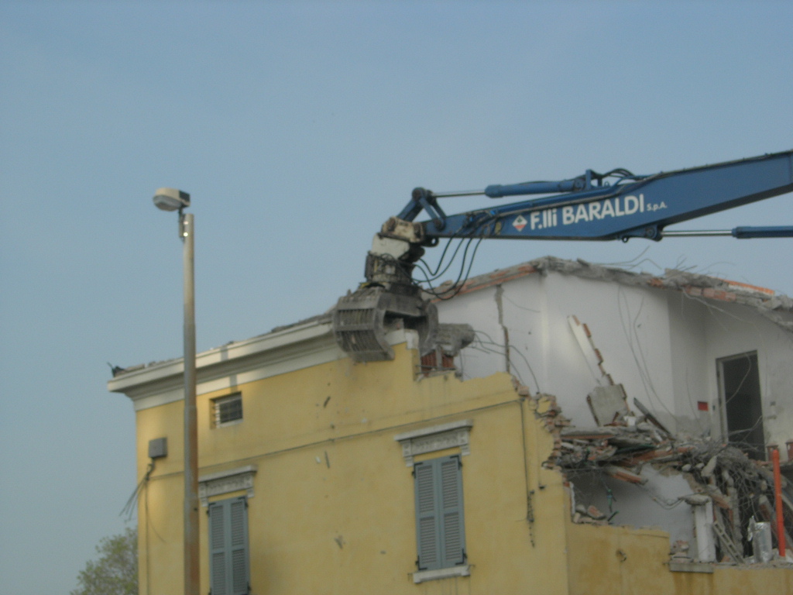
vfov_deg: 13.1
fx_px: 2589
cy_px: 298
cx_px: 396
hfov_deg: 17.4
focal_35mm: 113
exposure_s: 1/240
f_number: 8.2
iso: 64
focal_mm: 23.4
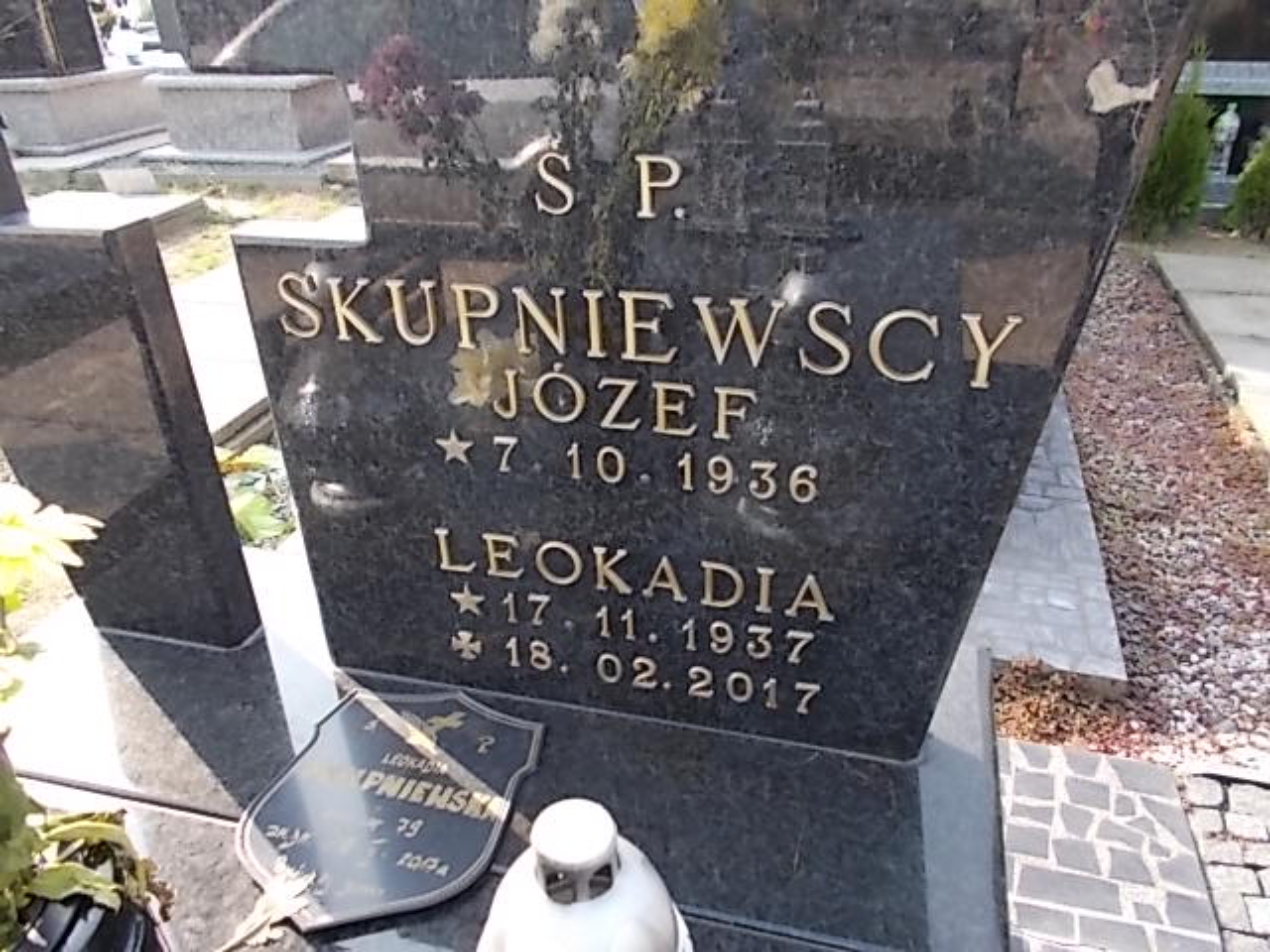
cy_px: 476
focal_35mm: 26
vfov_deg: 53.1
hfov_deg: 67.3
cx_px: 635
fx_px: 954
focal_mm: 4.6
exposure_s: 1/160
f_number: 3.2
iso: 80
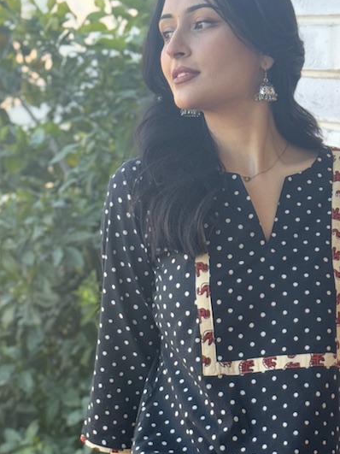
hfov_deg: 16.4
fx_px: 1179
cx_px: 223
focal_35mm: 90
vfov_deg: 21.5
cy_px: 361
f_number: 1.78
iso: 64
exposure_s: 1/287
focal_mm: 6.76
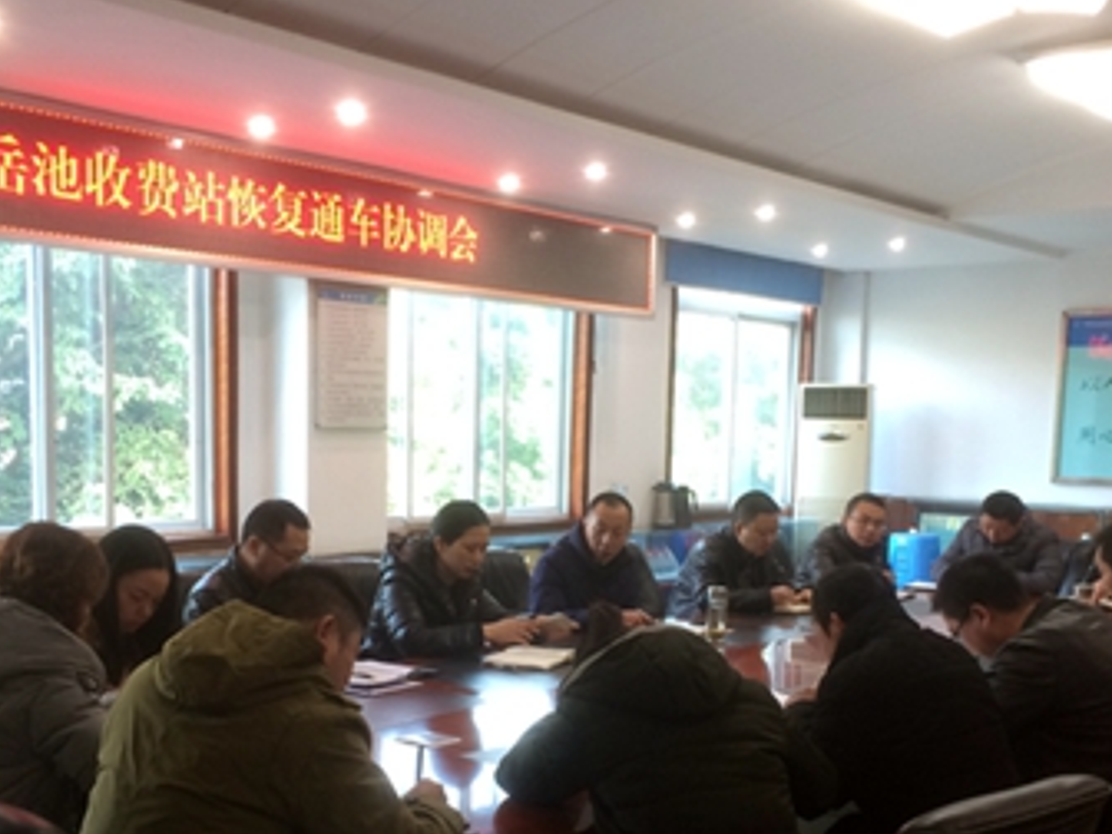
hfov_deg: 42.9
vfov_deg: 32.4
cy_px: 592
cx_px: 556
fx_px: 1413
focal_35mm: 44
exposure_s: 1/30
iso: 100
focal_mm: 4.15
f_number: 2.2
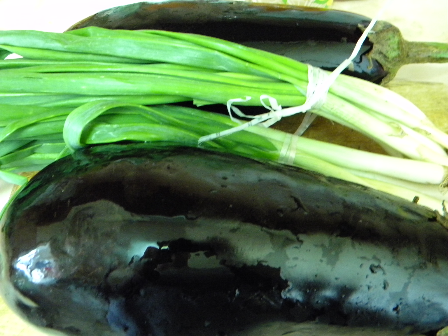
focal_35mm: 36
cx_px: 224
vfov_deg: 39.7
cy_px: 168
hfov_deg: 51.4
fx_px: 466
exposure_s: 1/8.7
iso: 800
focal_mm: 6.4
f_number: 3.7
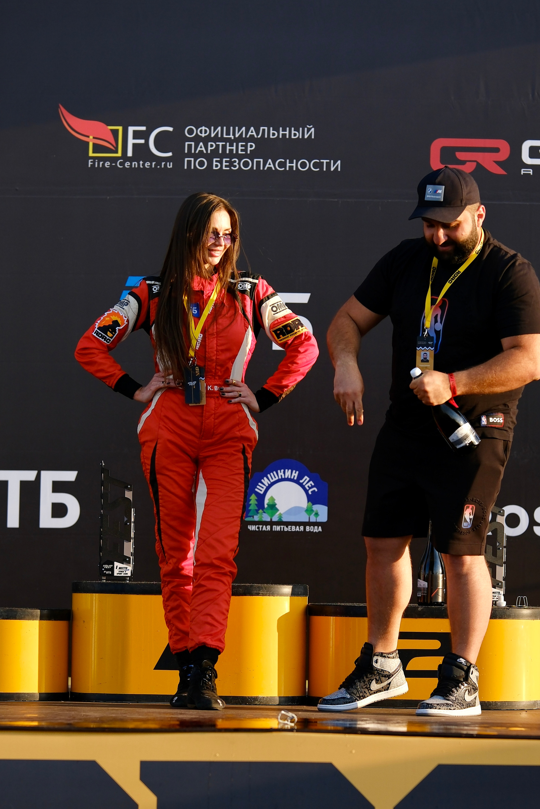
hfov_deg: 8.4
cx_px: 328
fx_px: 3690
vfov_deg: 12.5
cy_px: 414
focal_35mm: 164
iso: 160
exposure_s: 1/2200
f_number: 2
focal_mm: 75
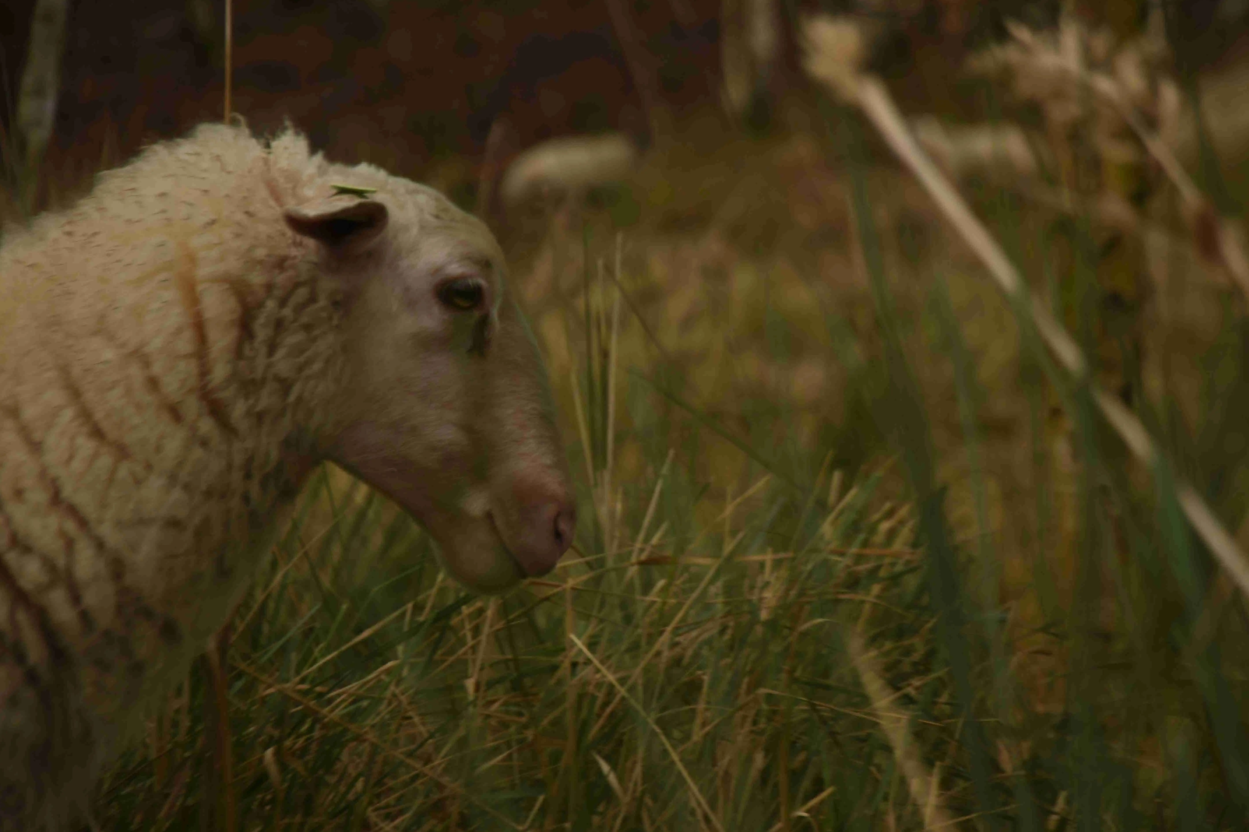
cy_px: 417
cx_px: 638
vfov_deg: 8.2
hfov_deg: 12.3
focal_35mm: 167
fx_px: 5777
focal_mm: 105
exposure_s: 1/125
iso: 160
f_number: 5.6
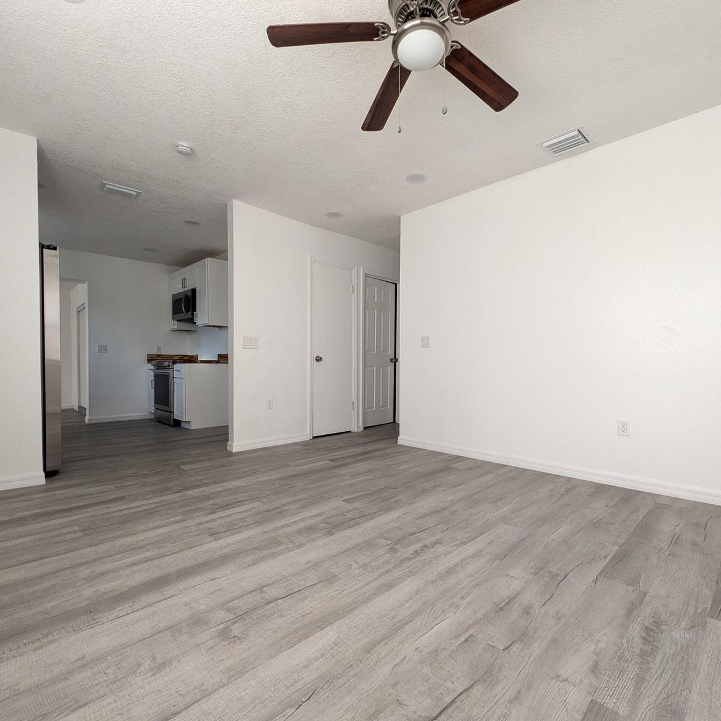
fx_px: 401
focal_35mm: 17
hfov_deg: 83.9
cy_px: 369
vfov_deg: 84.0
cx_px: 379
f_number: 2.2
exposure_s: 1/120
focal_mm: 1.83
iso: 131
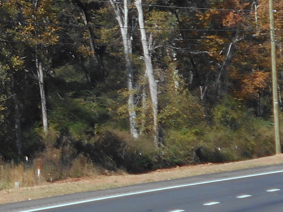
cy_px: 4
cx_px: -212
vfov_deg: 7.7
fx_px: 1578
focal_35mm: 193
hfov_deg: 9.8
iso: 80
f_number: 4.5
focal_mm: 8.8
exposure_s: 1/500
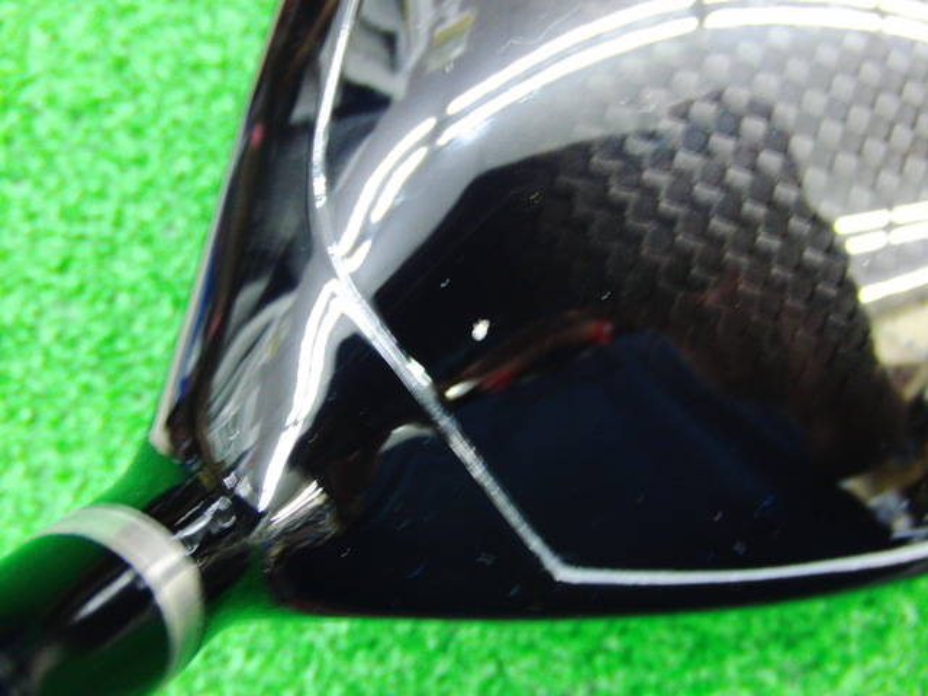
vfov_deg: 38.7
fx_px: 992
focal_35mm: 37
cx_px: 464
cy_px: 348
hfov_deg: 50.1
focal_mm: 6.42
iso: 400
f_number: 3.6
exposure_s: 1/6
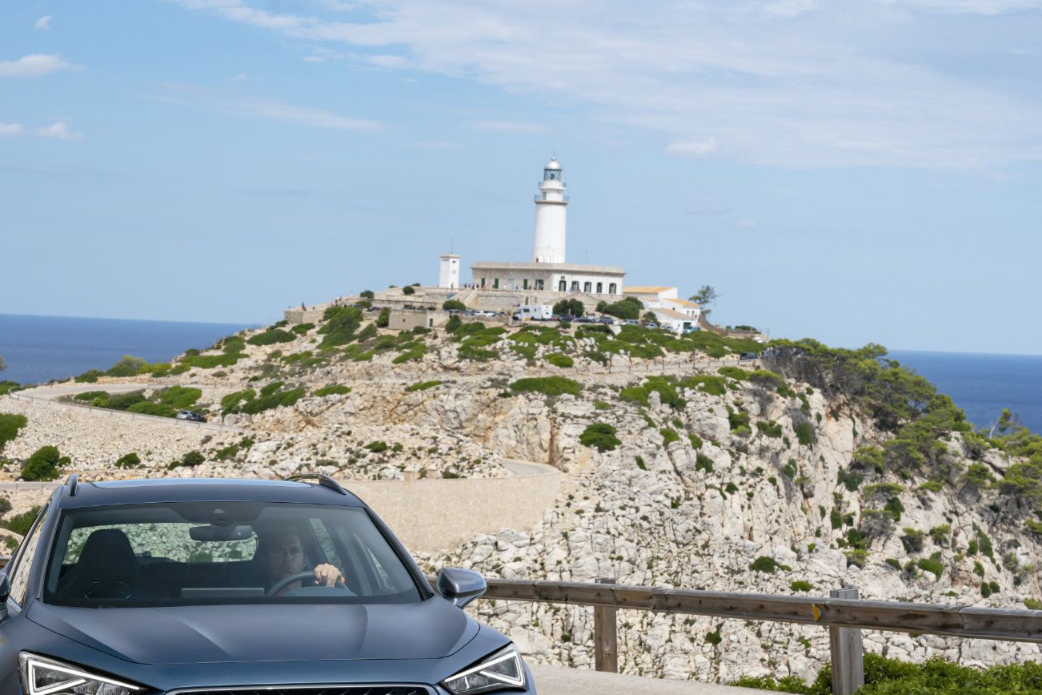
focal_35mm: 86
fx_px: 2489
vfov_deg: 15.8
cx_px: 409
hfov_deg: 23.6
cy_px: 484
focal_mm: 56
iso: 320
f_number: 8
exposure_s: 1/400
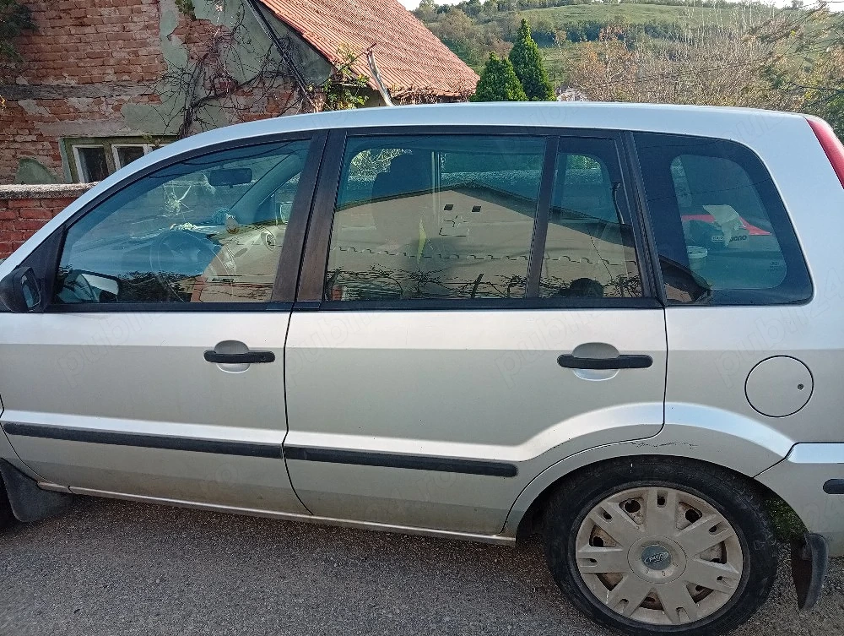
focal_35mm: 26
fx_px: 635
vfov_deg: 53.2
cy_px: 318
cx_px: 422
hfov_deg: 67.2
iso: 50
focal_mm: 4.15
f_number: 1.8
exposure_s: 1/270
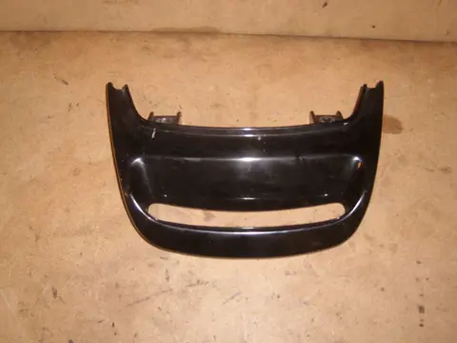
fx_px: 462
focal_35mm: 35
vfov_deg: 40.7
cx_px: 228
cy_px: 172
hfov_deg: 52.6
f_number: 2.8
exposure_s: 1/30
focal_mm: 5.8
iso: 50
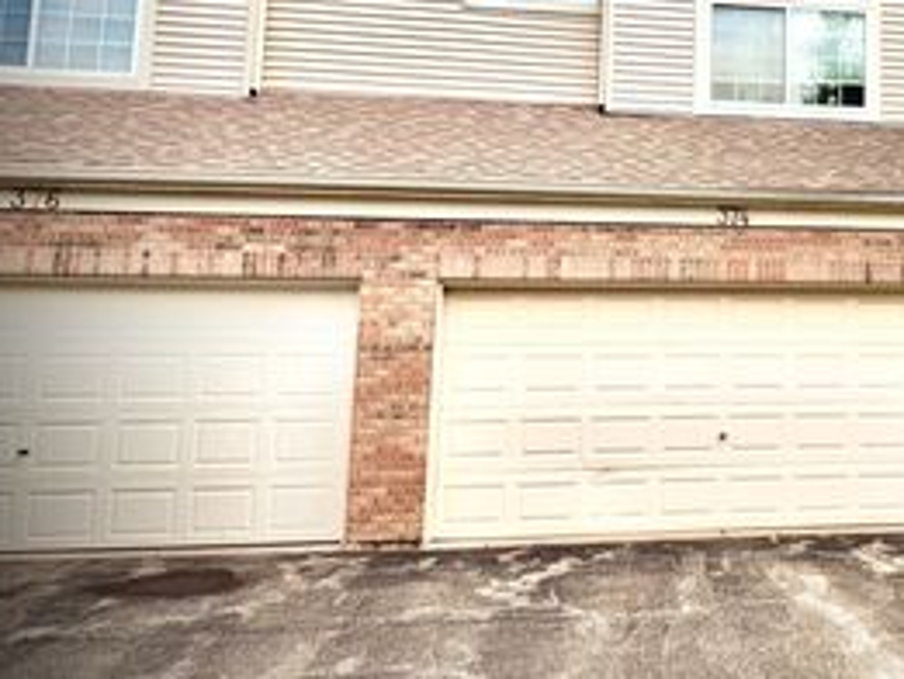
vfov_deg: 31.0
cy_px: 168
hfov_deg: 38.0
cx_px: 838
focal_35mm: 46
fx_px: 1202
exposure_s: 1/4167
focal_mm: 6.76
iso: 80
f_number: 1.78
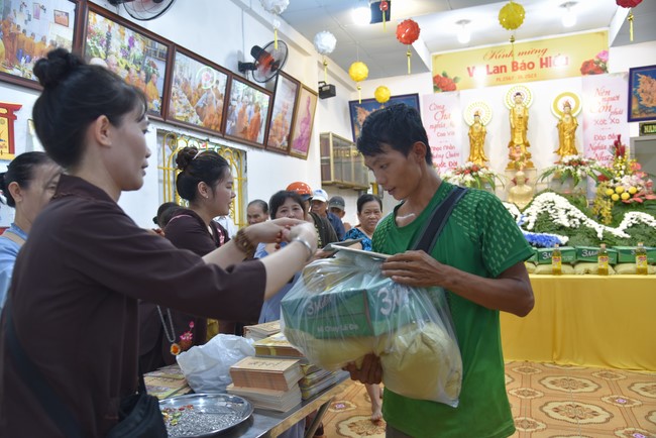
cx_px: 328
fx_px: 547
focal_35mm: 30
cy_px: 219
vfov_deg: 43.6
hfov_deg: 61.9
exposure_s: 1/60
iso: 500
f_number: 4
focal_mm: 30
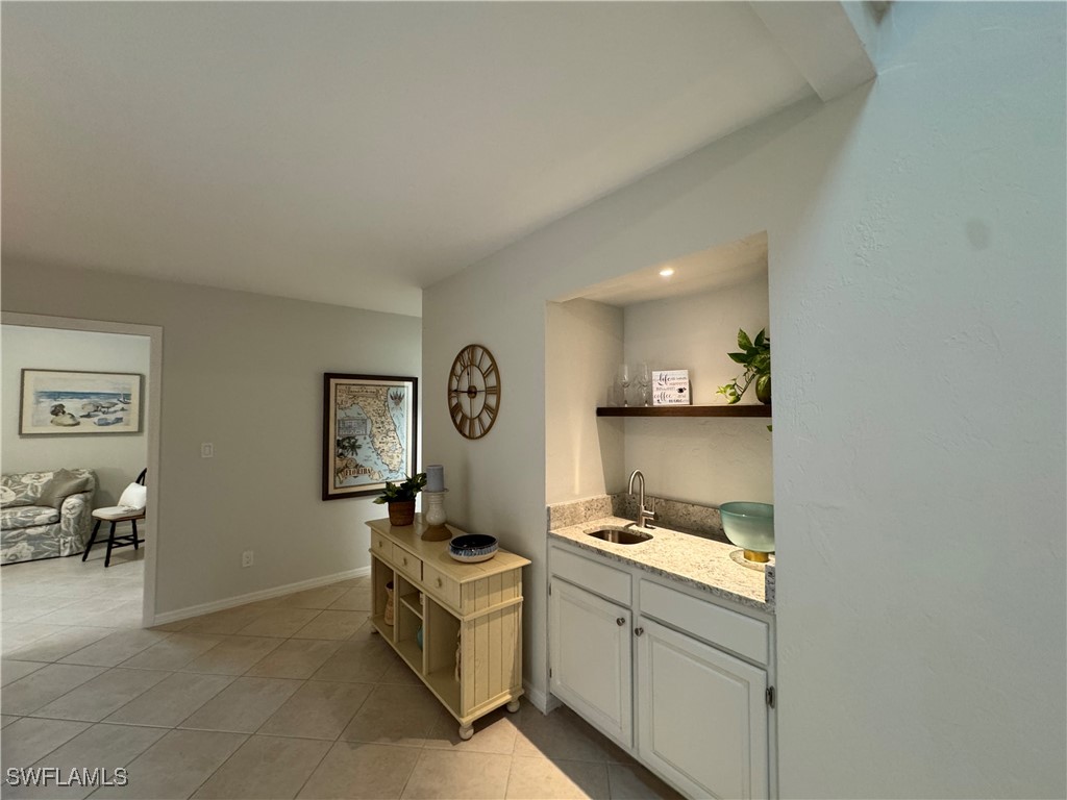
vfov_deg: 85.7
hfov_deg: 102.1
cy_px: 400
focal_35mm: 14
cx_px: 534
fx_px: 432
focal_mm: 2.22
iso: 250
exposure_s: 1/60
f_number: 2.2
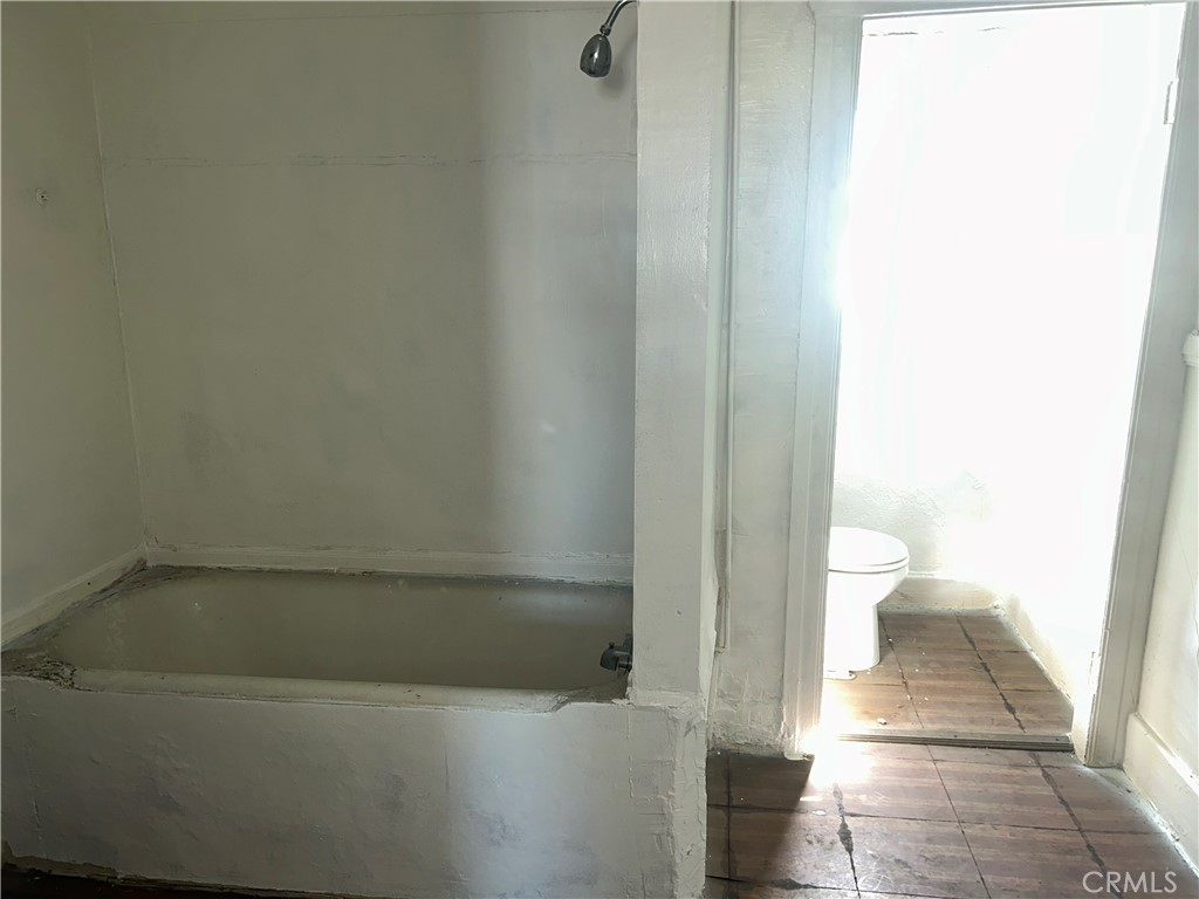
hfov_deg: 67.3
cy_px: 450
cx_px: 600
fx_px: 901
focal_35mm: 26
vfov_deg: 53.1
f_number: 1.5
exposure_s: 1/24
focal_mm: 5.7
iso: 50
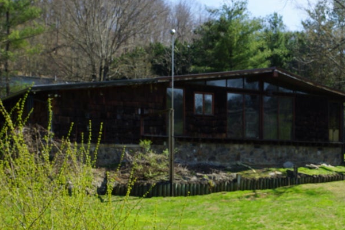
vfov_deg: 18.9
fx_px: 690
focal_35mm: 72
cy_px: 158
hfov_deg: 27.6
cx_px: 264
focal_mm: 30
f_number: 10
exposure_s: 1/100
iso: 100
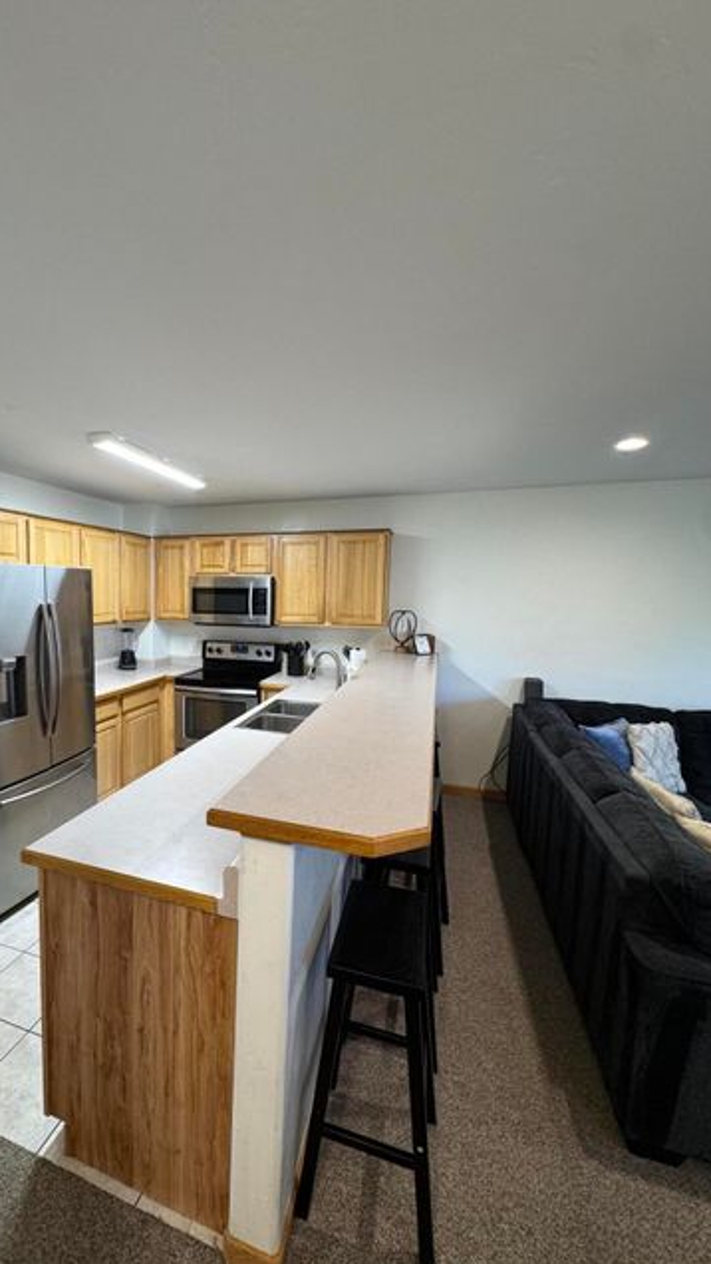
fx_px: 536
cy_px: 647
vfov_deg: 99.3
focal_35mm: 16
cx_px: 224
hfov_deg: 65.0
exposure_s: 1/60
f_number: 2.2
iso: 160
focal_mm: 2.22
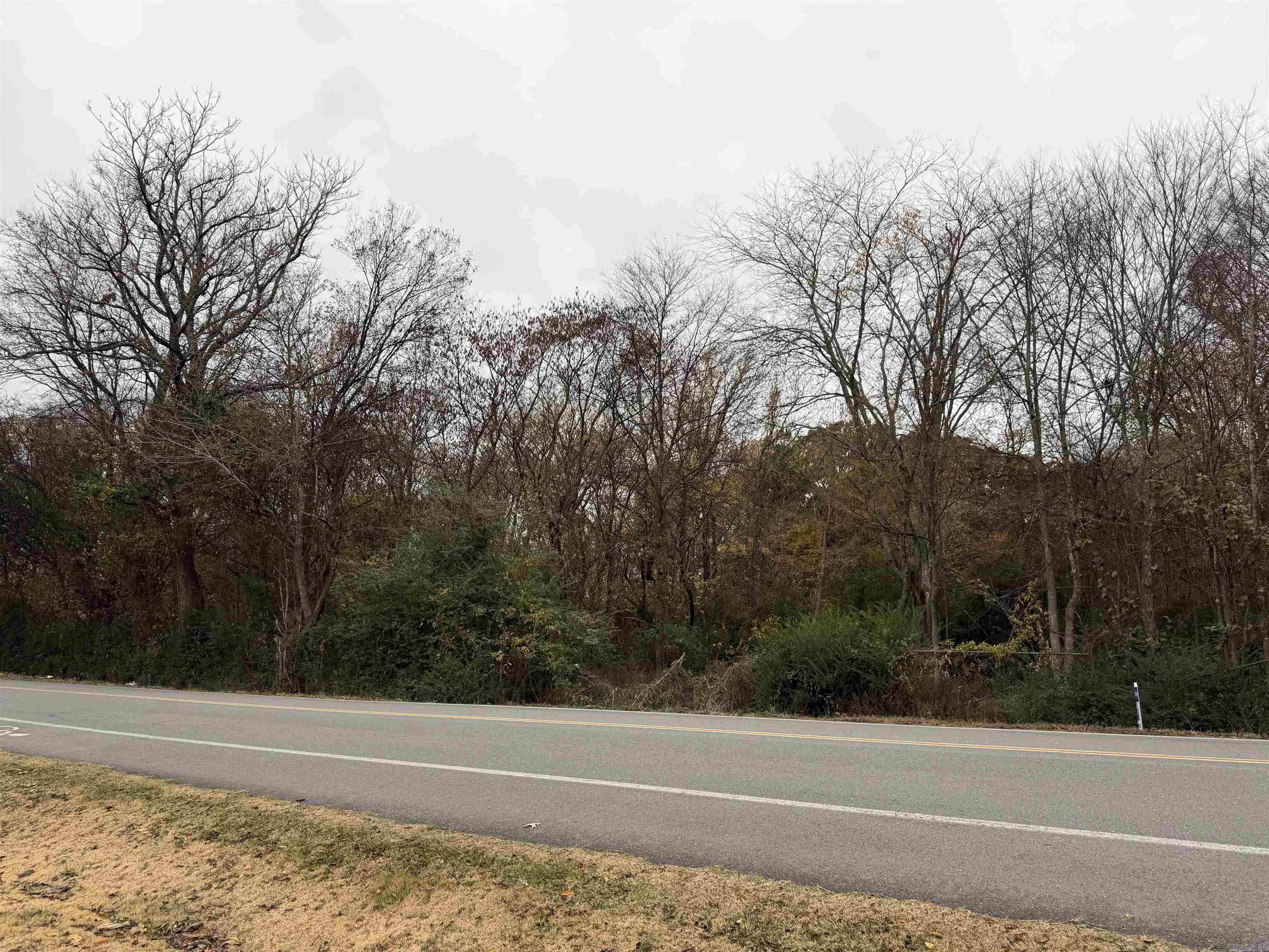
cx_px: 634
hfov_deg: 71.6
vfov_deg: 56.8
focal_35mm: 24
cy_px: 476
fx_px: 880
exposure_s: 1/849
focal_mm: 6.76
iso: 80
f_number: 1.78
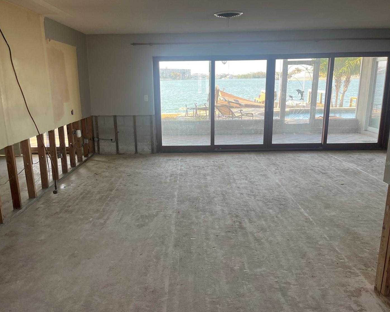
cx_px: 183
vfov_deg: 50.0
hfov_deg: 60.4
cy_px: 163
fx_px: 335
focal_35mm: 29
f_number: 1.6
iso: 100
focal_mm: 5.1
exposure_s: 1/122
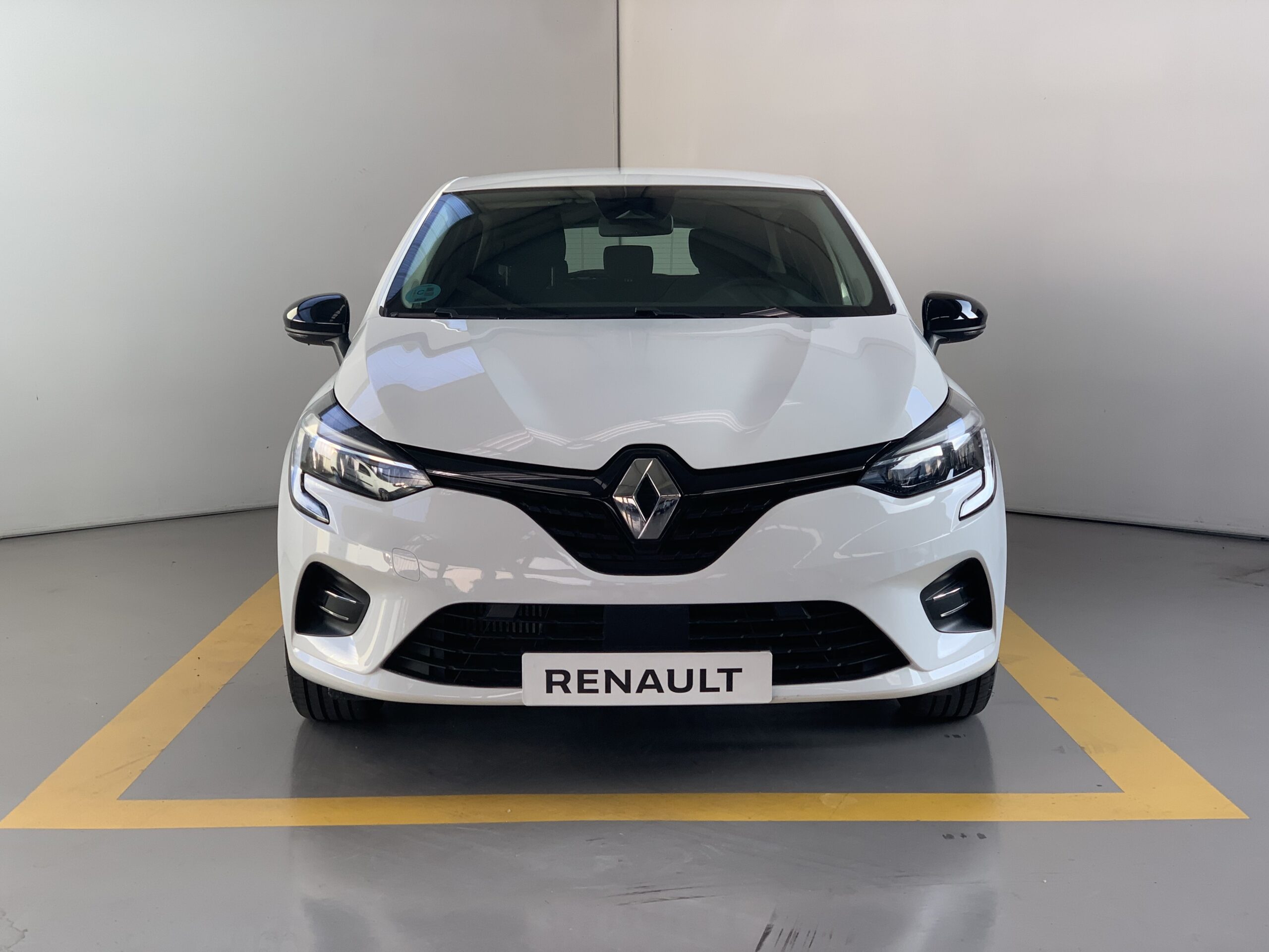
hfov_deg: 36.8
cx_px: 634
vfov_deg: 28.0
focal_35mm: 52
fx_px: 1906
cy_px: 476
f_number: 2.4
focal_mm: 6
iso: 32
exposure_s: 1/122
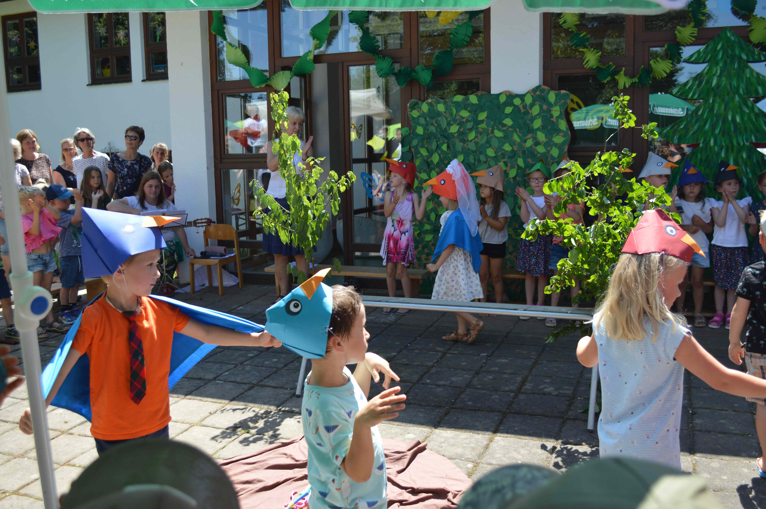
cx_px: 383
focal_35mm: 33
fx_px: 702
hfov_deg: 57.3
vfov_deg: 39.9
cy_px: 254
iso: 400
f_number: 4.5
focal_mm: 22
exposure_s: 1/1000
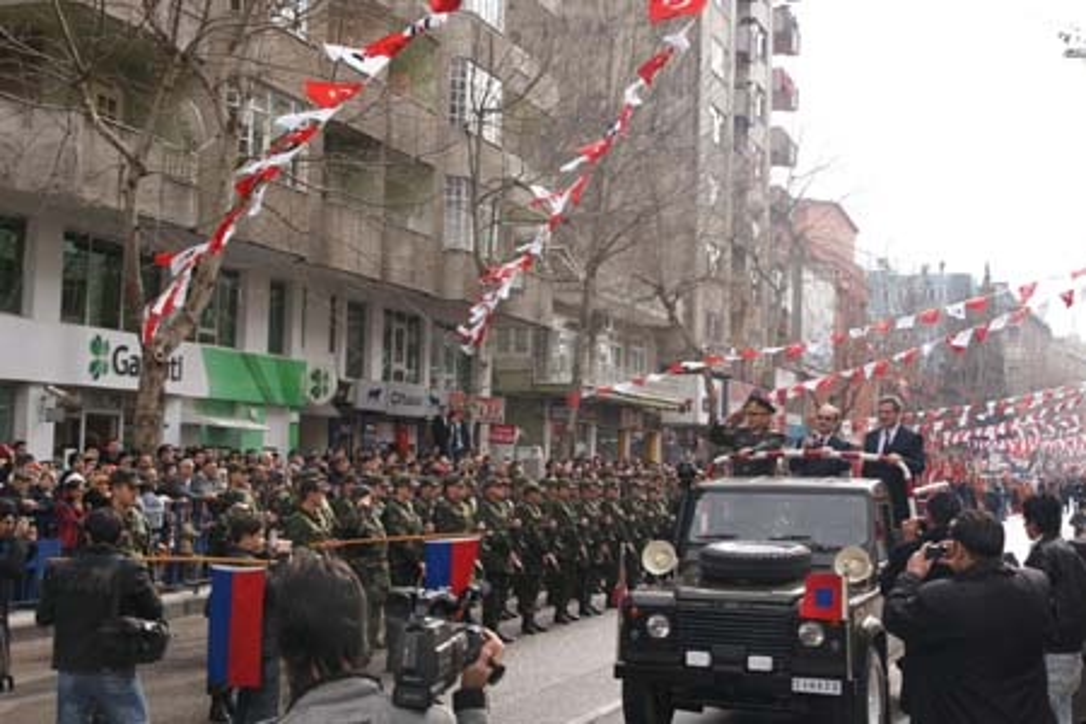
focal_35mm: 45
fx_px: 1357
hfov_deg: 43.6
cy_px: 362
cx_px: 543
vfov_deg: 29.9
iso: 100
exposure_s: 1/80
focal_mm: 30
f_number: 6.3
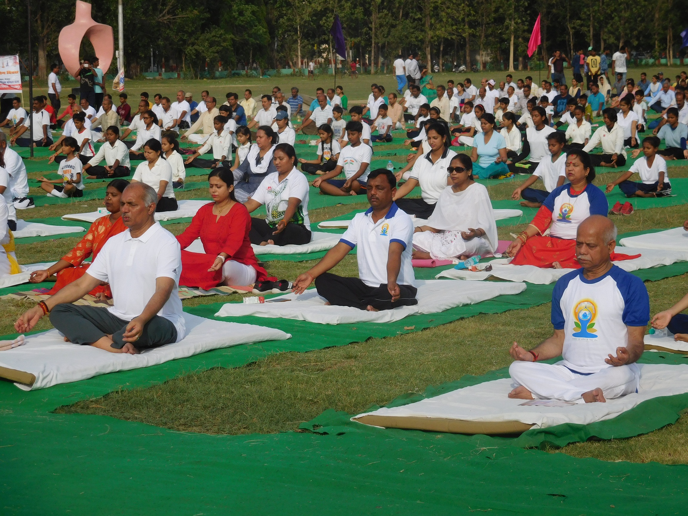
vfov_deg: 14.8
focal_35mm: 100
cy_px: 258
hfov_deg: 19.6
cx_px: 344
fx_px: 1988
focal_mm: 17.8
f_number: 4.8
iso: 125
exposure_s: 1/1000
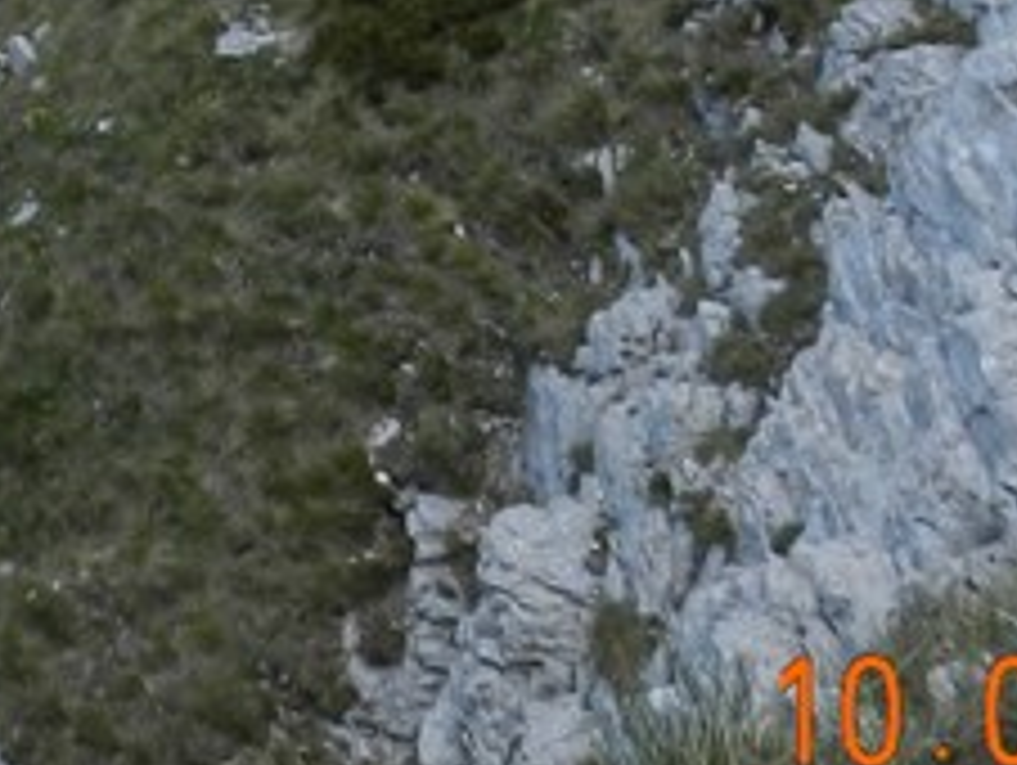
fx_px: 3059
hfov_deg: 18.1
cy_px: -657
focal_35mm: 104
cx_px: -122
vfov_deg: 12.8
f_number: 4
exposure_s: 1/800
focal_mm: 4
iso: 160
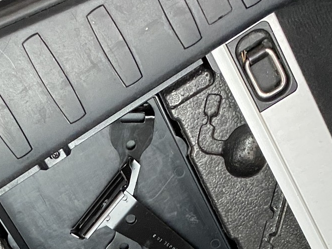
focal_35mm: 80
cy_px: 377
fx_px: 767
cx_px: 10
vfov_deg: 16.7
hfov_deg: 23.5
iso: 640
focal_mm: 4.25
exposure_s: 1/34
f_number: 1.8
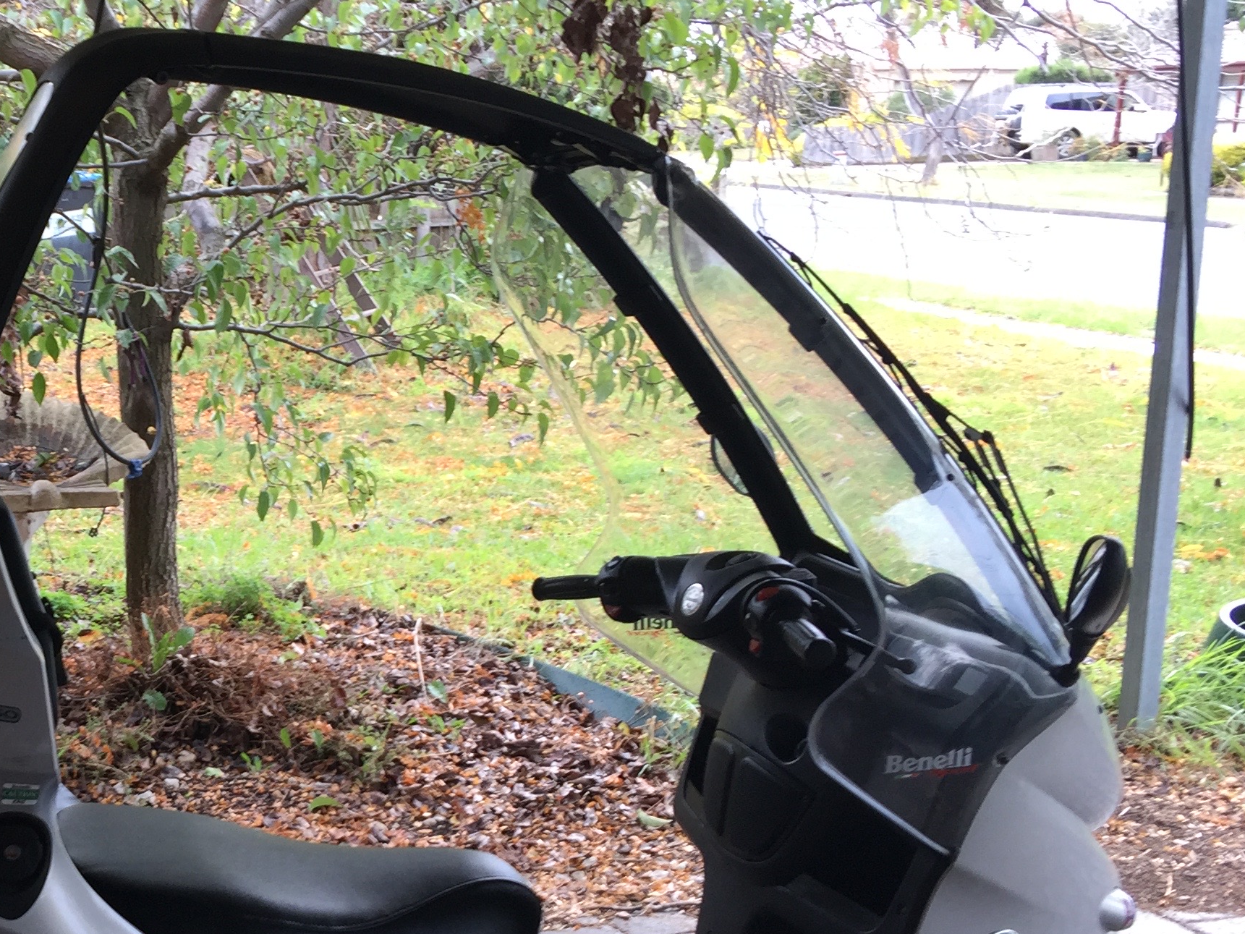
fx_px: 1978
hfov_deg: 32.8
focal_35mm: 55
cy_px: 642
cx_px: 73
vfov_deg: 26.4
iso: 32
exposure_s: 1/50
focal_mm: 4.15
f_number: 2.2
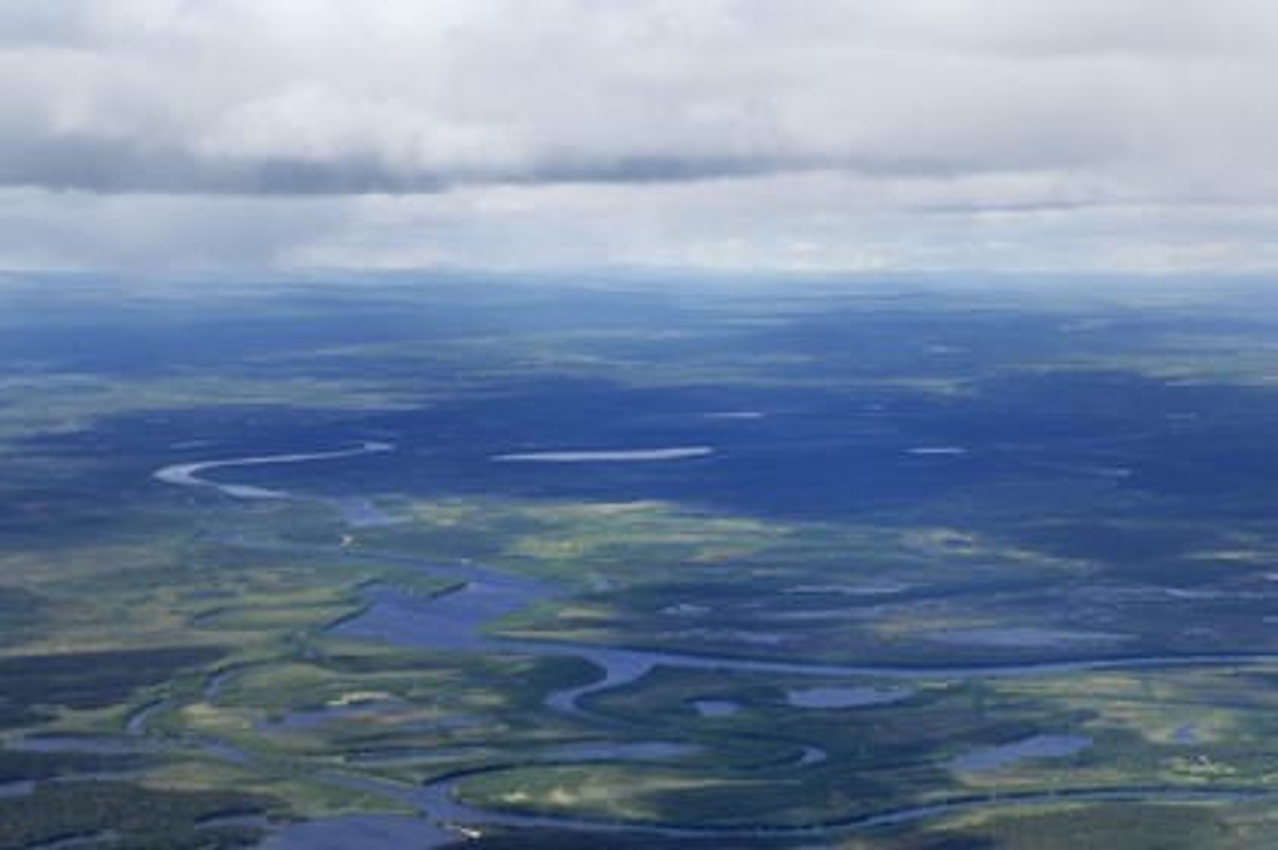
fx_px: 2660
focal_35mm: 75
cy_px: 425
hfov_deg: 27.0
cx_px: 639
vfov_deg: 18.2
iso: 100
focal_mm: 50
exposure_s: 1/750
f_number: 5
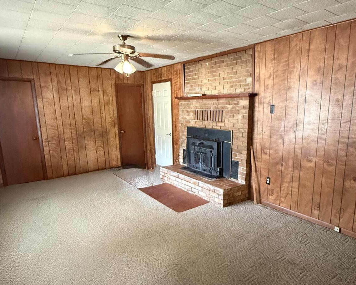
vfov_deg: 58.6
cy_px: 160
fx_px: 253
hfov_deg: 69.8
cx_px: 207
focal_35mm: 24
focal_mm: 2.22
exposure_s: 1/60
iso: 800
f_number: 2.2
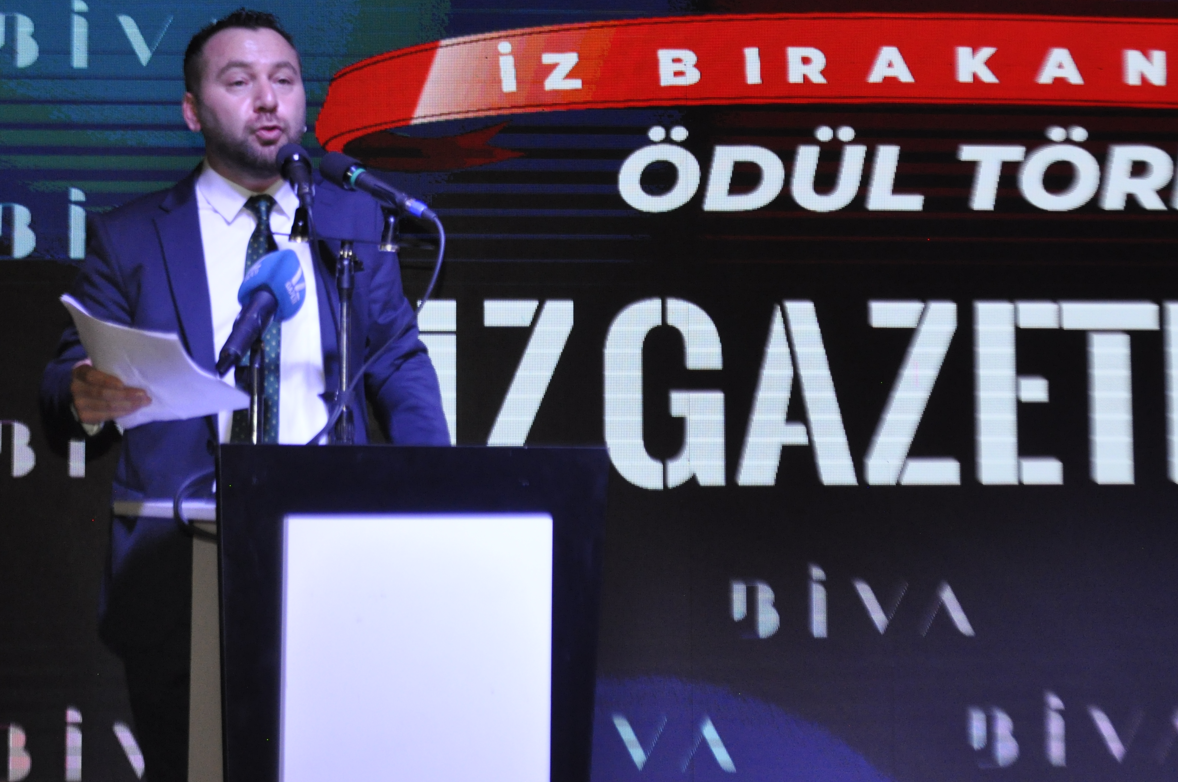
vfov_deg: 18.3
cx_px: 608
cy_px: 246
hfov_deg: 27.4
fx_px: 2418
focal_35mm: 74
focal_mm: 36
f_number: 5.6
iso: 1250
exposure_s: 1/200
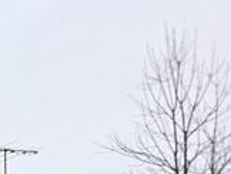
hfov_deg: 11.3
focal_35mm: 145
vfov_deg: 9.4
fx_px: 969
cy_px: 384
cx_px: -325
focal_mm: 6.3
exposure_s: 1/1347
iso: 80
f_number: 1.7
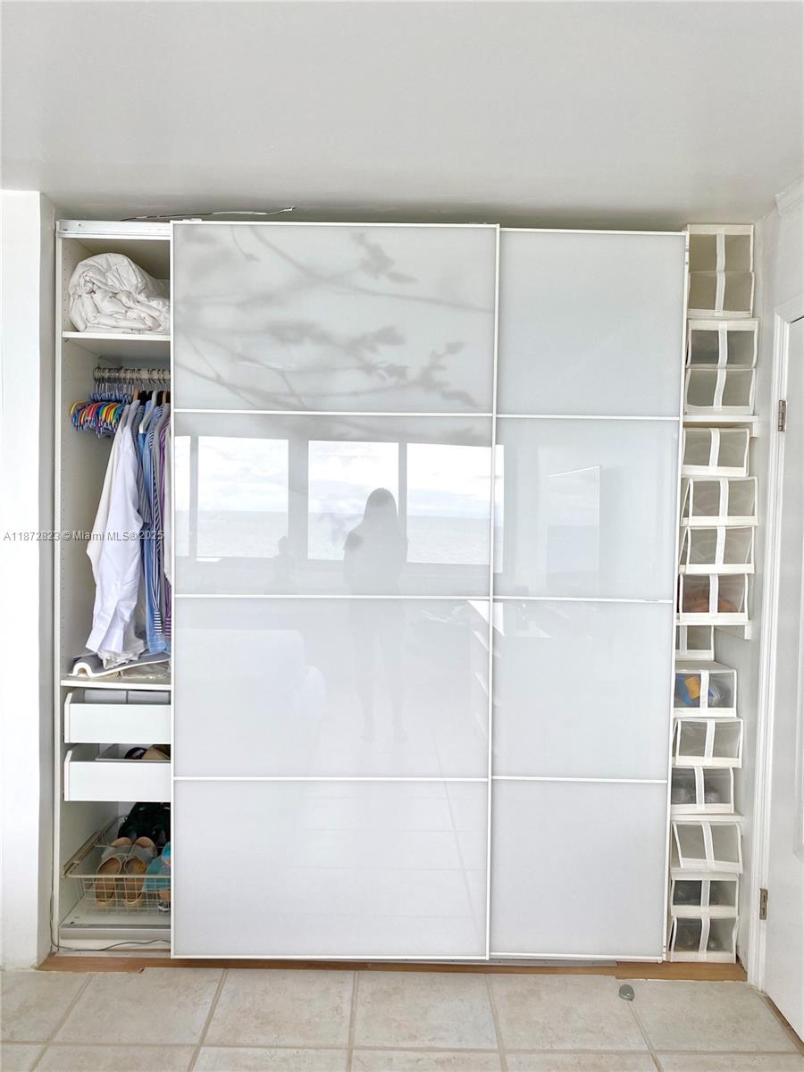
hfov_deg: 53.1
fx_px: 805
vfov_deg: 67.3
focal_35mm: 26
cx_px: 402
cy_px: 536
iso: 32
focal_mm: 4.25
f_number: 1.8
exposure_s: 1/271
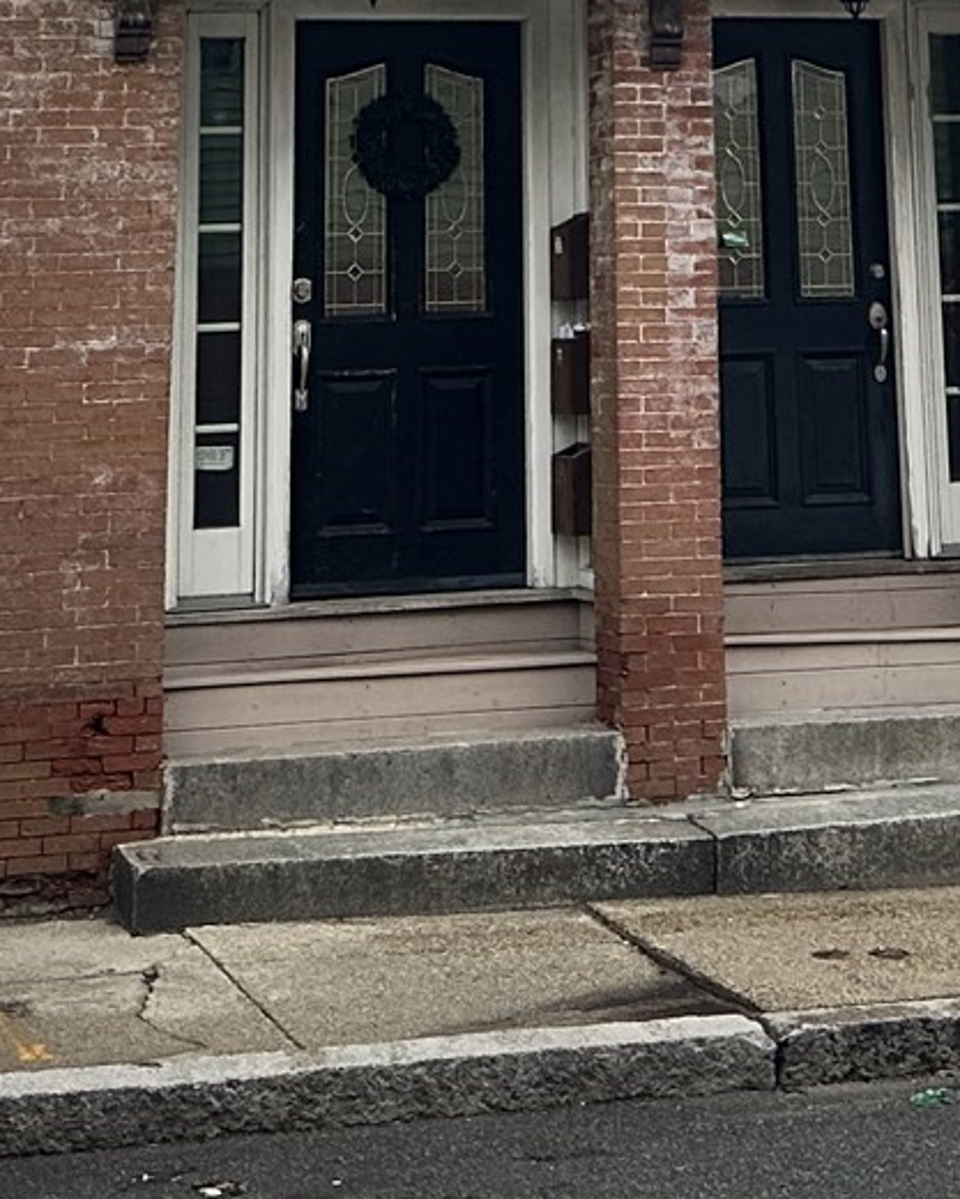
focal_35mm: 92
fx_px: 3266
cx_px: 642
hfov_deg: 16.7
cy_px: -499
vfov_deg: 18.8
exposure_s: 1/1095
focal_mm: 6.86
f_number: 1.78
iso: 80
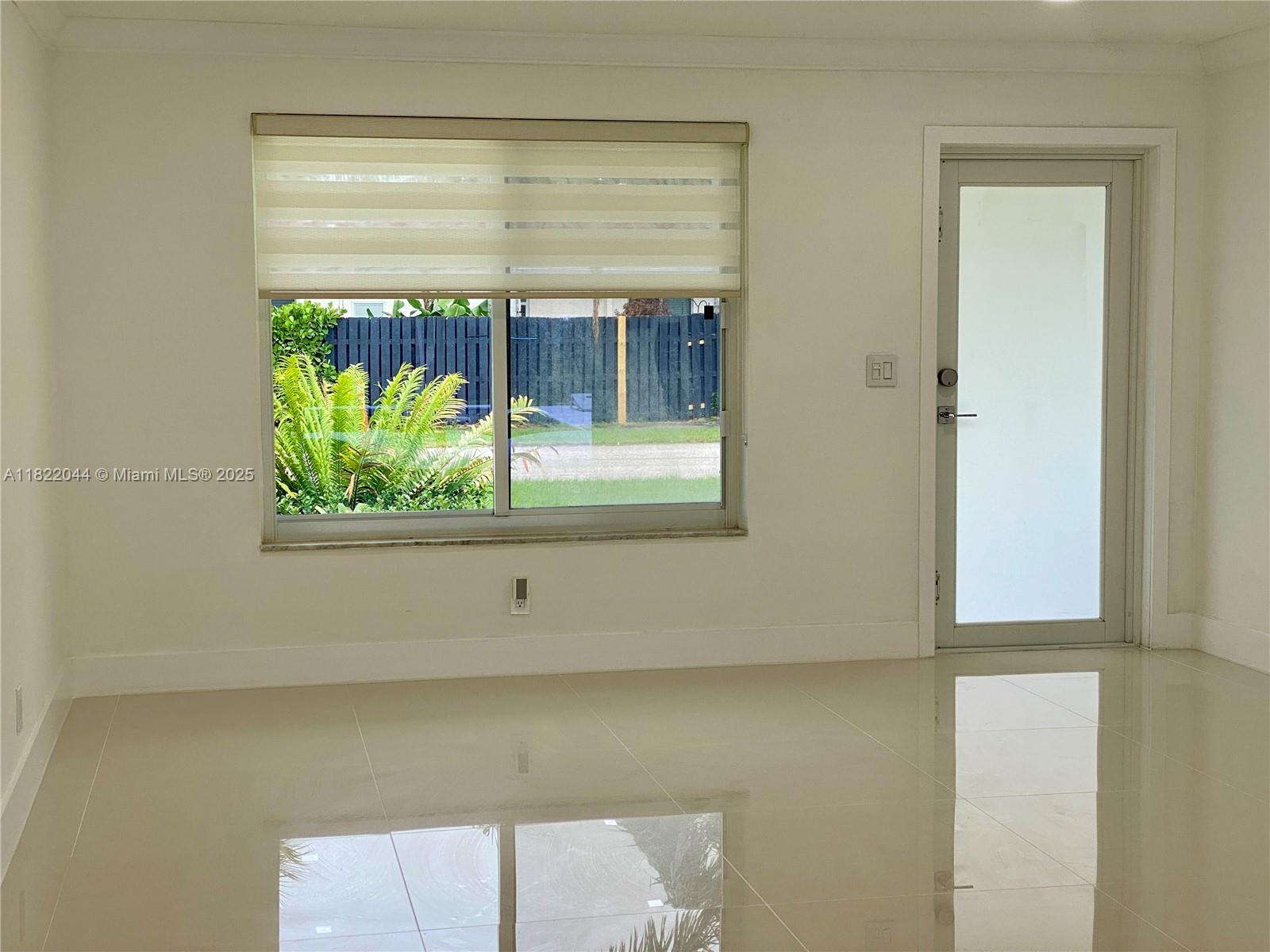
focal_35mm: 52
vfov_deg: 28.0
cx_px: 635
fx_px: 1908
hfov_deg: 36.8
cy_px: 476
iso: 40
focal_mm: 6
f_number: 2
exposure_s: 1/120
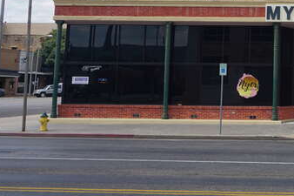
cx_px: 328
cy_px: -4
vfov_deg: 18.6
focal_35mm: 71
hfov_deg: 26.2
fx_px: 580
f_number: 11
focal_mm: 20
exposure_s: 1/125
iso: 100
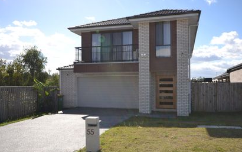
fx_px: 231
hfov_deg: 55.3
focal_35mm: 35
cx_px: 118
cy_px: 80
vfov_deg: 36.3
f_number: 8
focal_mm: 20
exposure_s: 1/200
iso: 100
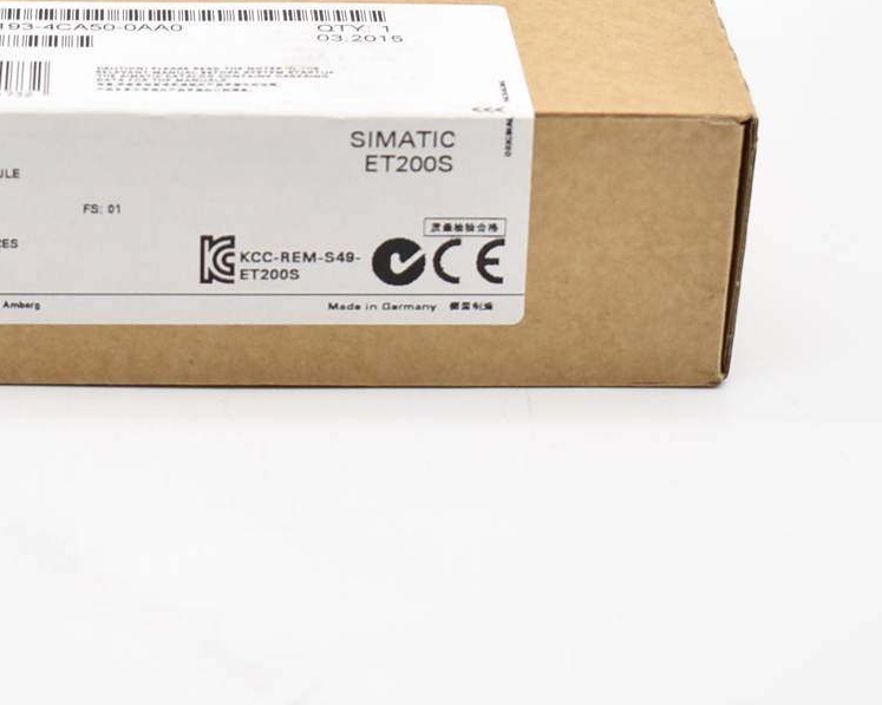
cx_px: 216
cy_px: 47
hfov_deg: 15.2
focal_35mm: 126
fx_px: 3297
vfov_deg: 12.1
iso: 100
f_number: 4.2
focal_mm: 31
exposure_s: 1/60
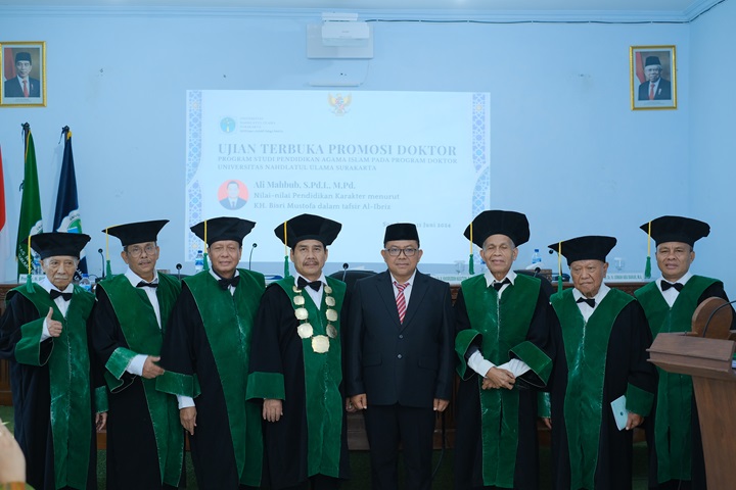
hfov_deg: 37.5
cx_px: 368
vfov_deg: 25.5
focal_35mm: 53
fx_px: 1083
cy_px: 245
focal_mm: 35
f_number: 2.5
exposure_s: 1/125
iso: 1250
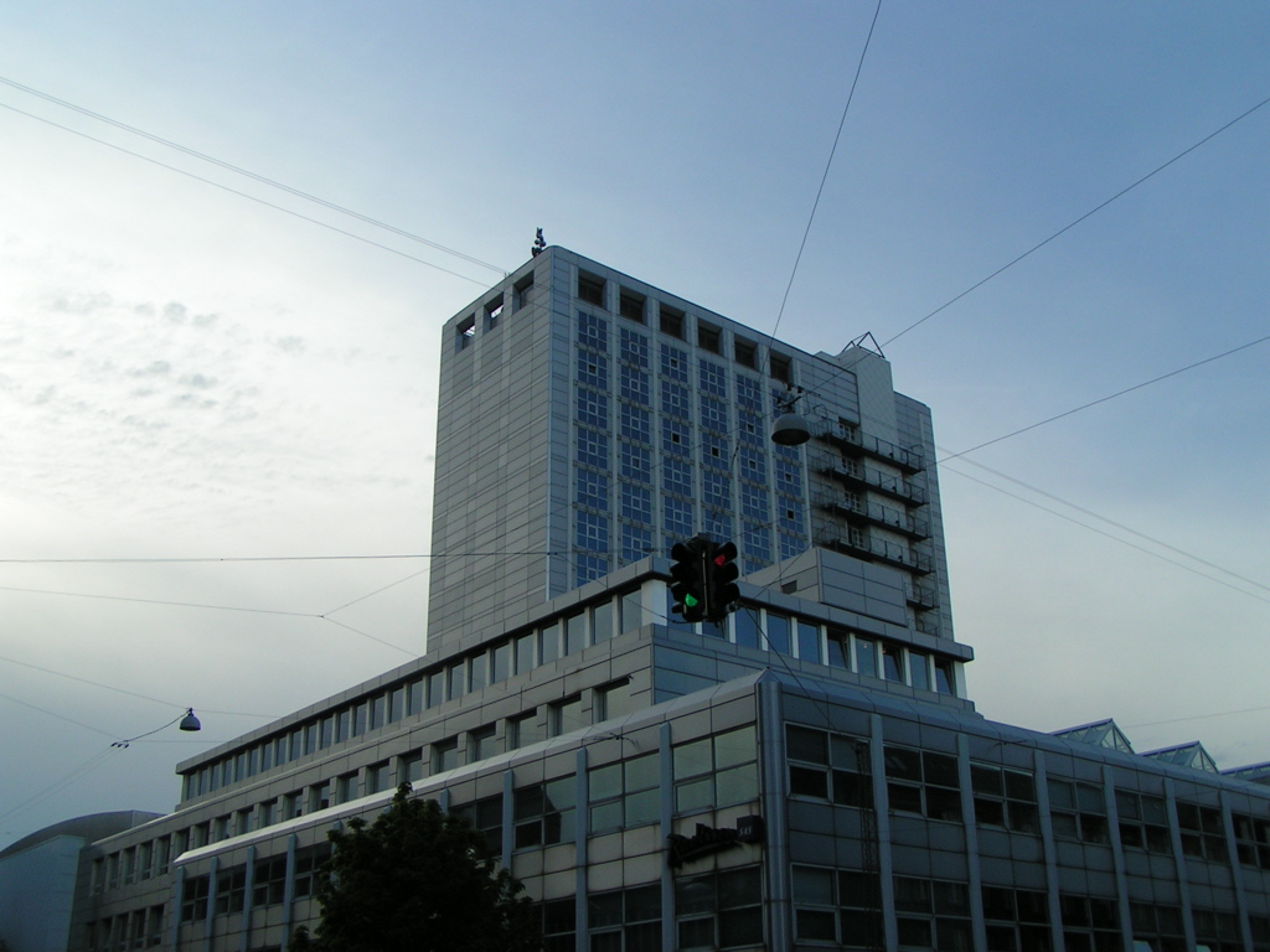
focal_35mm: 38
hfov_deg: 49.0
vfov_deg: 37.7
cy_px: 476
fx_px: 1394
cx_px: 635
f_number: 5.6
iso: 50
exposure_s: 1/320
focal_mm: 5.8
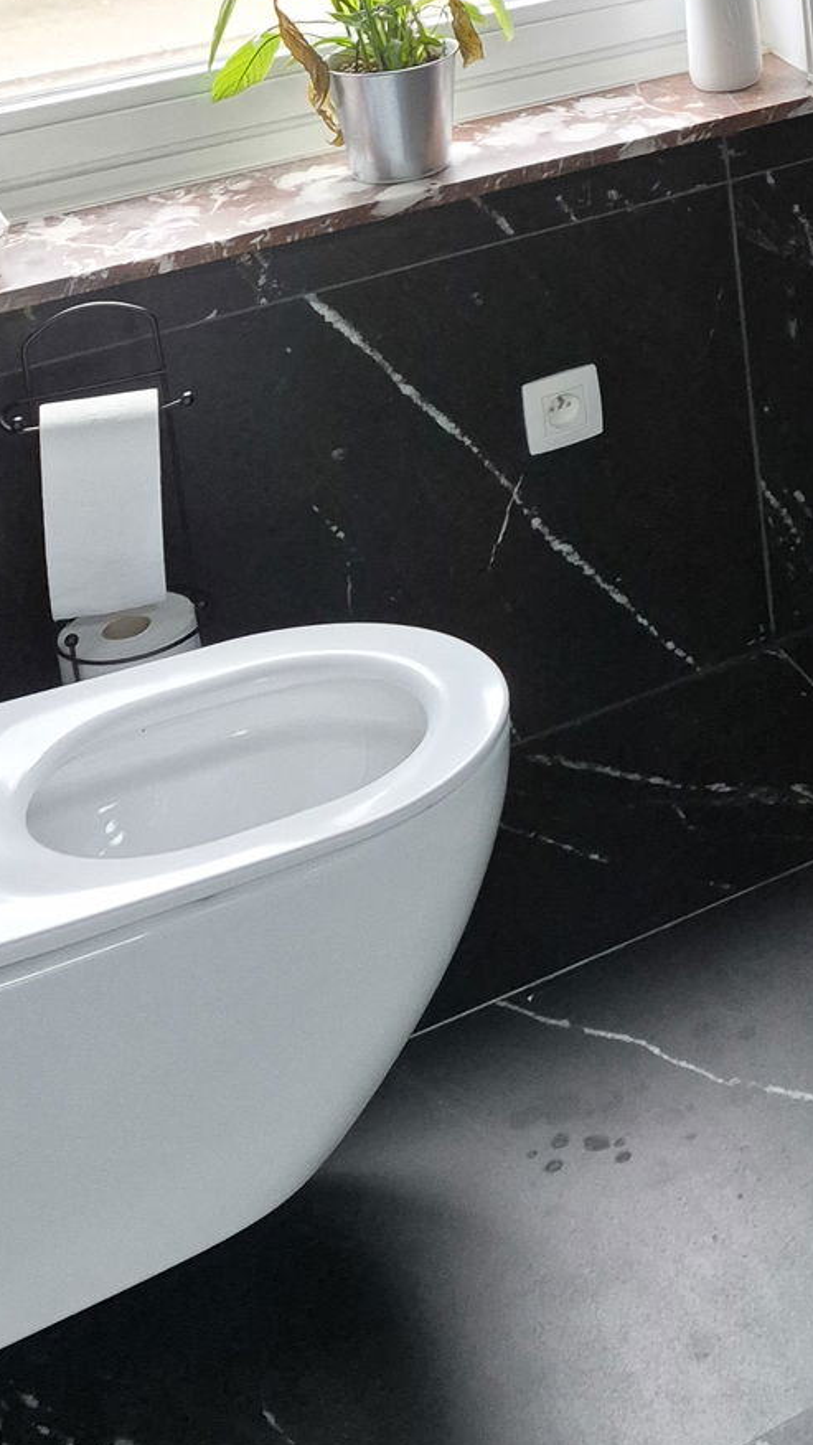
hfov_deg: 17.6
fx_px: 2337
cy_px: -166
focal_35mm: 61
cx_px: 1229
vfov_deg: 30.5
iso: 800
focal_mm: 5.4
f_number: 1.8
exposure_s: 1/100
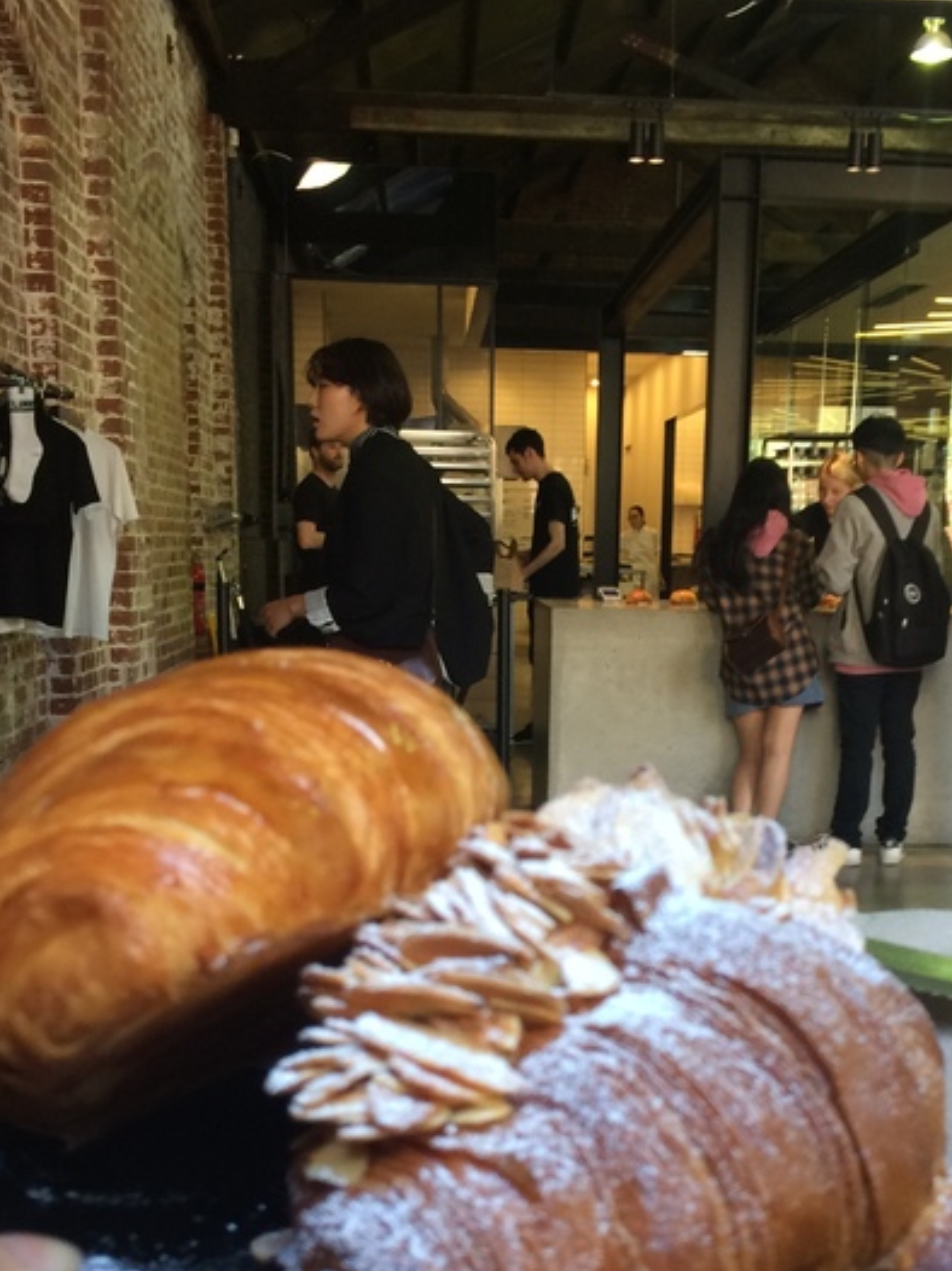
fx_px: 1651
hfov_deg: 32.1
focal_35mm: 45
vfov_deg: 41.1
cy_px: 923
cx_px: 577
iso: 100
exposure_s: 1/33
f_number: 2.2
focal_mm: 4.15
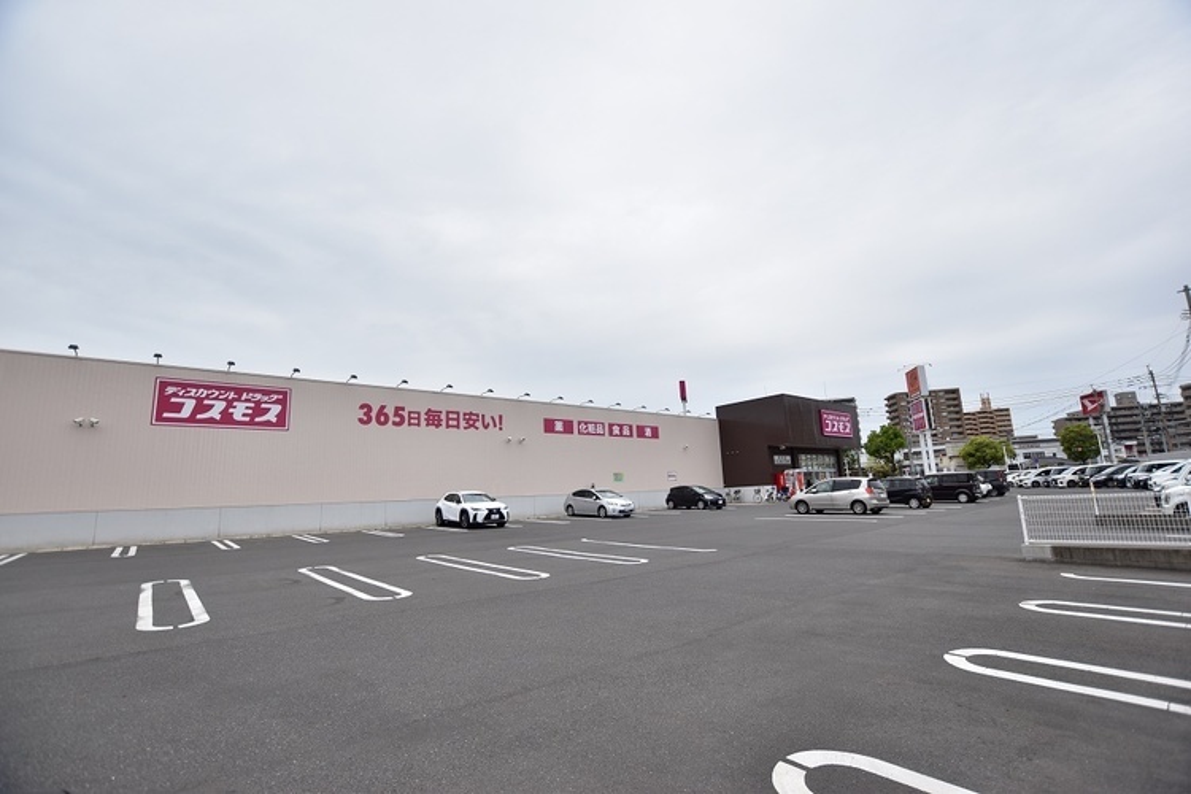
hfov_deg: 100.4
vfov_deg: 77.3
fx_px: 496
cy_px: 397
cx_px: 596
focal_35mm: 15
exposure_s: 1/1250
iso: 160
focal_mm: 10
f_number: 4
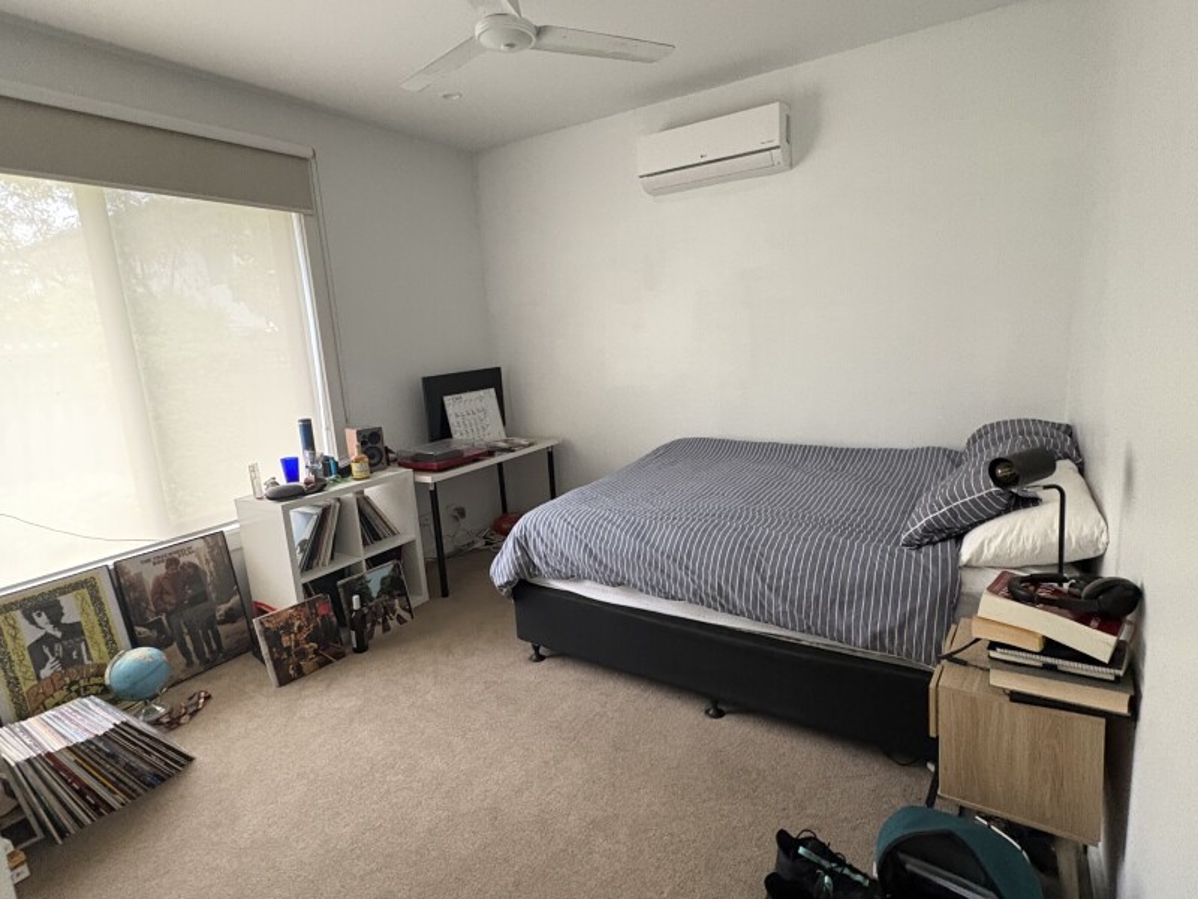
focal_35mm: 14
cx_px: 599
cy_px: 450
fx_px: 485
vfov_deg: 85.7
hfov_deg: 102.1
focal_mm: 2.22
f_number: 2.2
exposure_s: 1/60
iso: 800
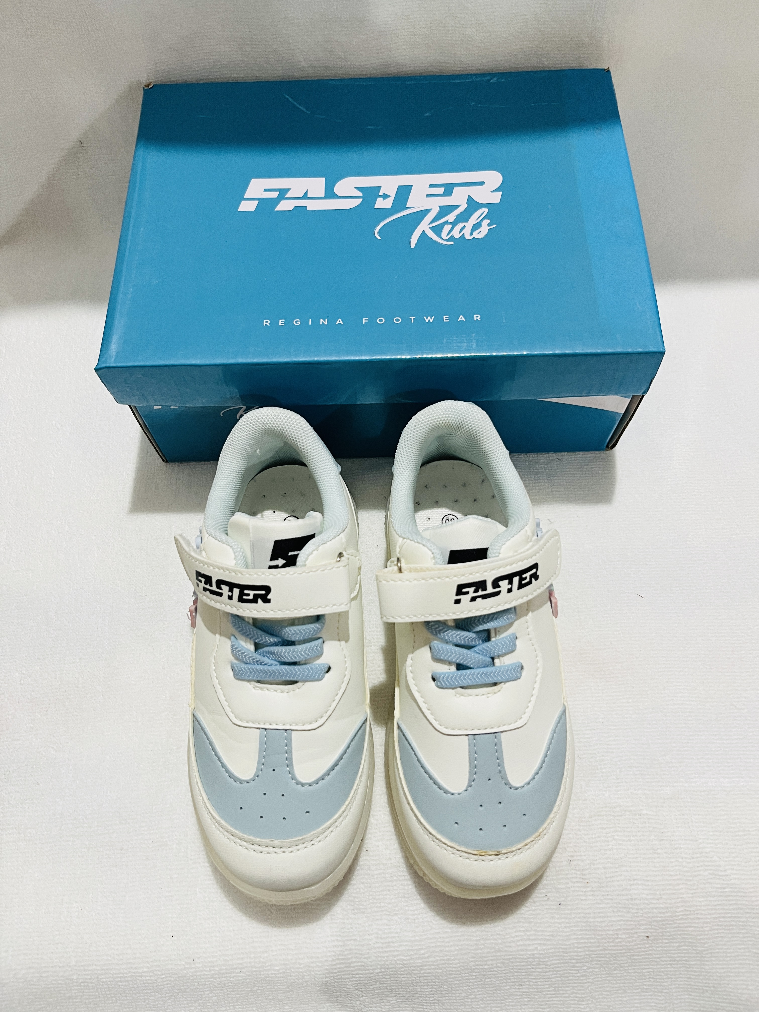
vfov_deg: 67.3
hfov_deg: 53.1
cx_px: 380
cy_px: 506
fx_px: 760
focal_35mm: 26
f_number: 1.6
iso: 160
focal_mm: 5.1
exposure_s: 1/50
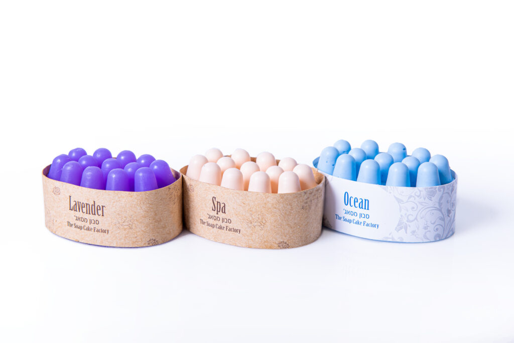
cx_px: 257
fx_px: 1000
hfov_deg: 28.8
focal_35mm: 70
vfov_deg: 19.5
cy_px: 172
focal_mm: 70
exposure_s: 1/125
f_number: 8
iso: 200
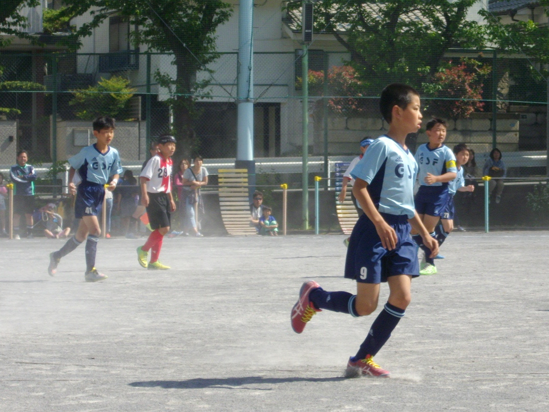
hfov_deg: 17.6
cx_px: 274
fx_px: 1776
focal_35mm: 112
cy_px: 206
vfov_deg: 13.2
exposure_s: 1/400
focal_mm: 18.6
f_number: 5.2
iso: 100
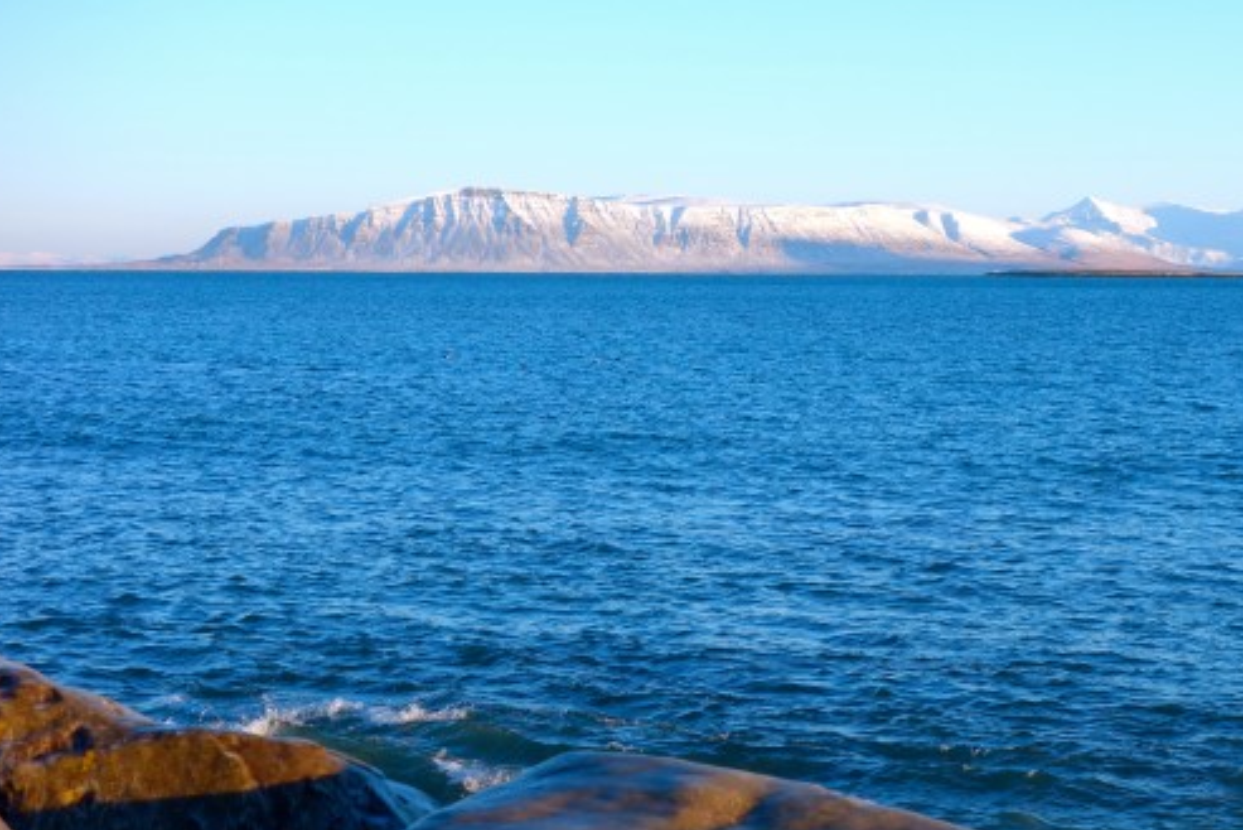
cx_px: 845
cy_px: 559
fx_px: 2797
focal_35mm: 81
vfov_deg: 16.8
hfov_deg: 24.9
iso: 125
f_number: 5.6
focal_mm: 21.29
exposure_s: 1/125
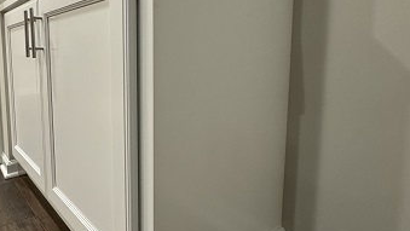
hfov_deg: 69.0
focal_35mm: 27
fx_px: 294
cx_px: 161
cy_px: 87
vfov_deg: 42.6
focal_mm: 2.22
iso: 400
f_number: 2.2
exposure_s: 1/60
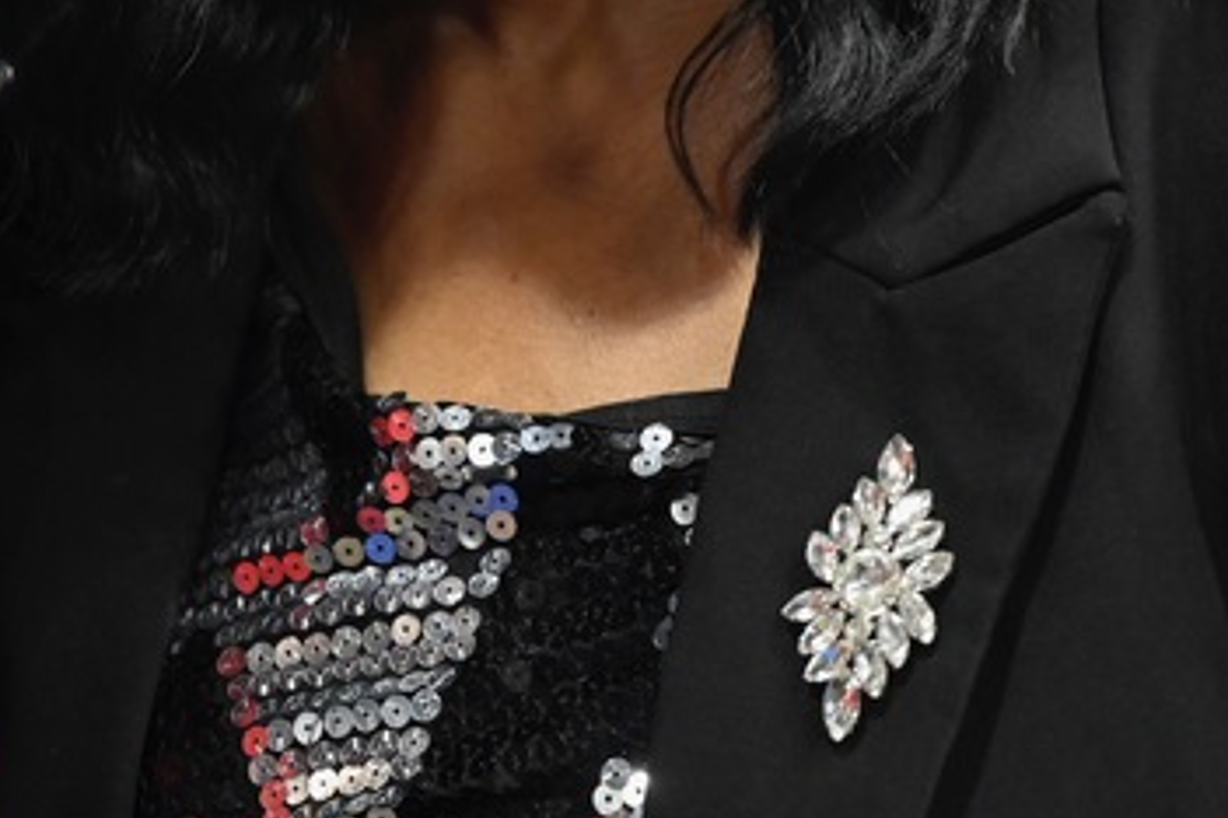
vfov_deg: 5.7
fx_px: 8152
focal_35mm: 239
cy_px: -327
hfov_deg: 8.5
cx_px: -206
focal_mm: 82
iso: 3600
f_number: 2.8
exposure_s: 1/60
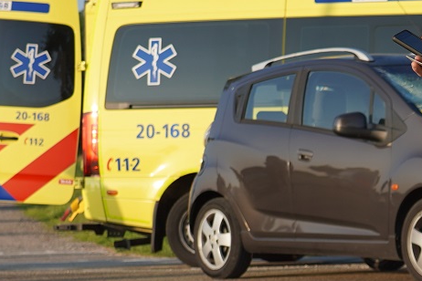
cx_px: 501
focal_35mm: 162
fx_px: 1899
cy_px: 285
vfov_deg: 8.4
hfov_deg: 12.4
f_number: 4.5
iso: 100
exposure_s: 1/500
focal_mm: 39
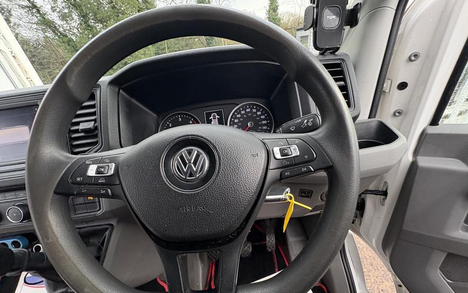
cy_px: 167
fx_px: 191
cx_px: 233
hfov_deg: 101.5
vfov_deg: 74.4
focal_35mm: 15
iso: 160
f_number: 2.2
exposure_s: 1/99
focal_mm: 2.22
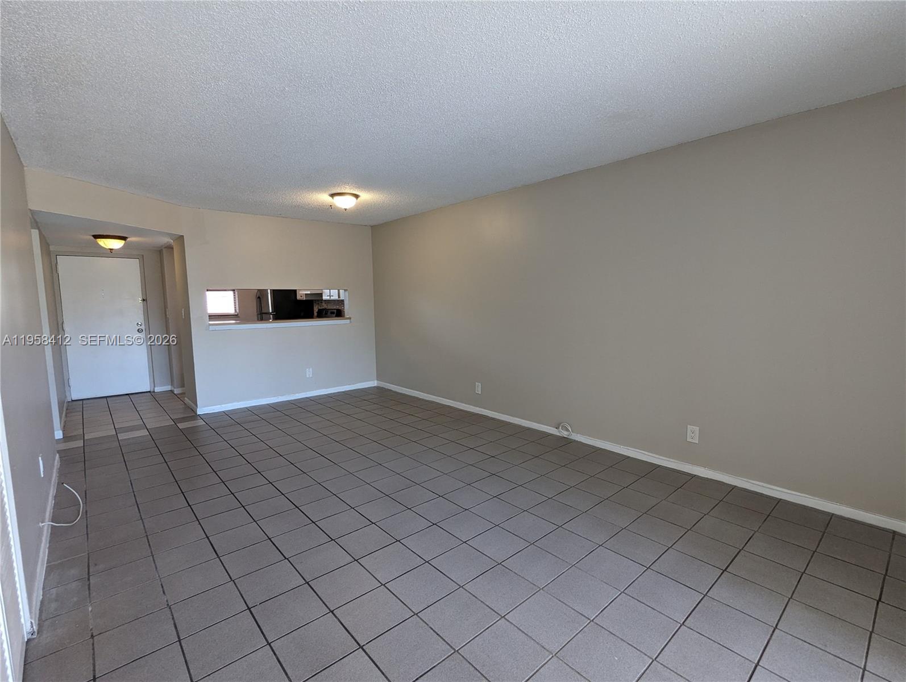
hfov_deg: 94.4
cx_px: 453
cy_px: 341
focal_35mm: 16
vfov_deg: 78.2
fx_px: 419
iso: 53
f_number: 2.2
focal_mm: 2.35
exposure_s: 1/23.8
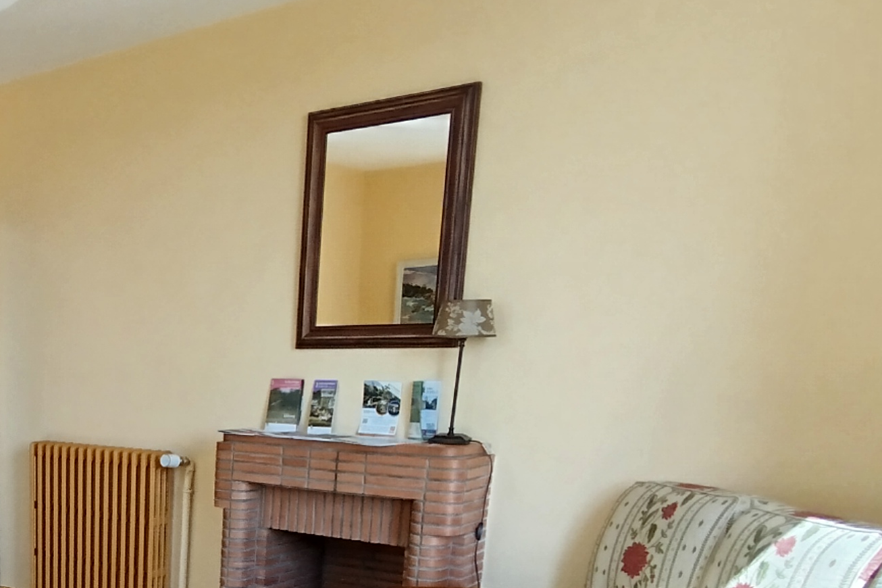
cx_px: 28
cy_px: 614
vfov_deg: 31.2
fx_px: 955
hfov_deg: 43.5
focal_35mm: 39
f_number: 2.2
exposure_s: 1/106
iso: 50
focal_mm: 1.65
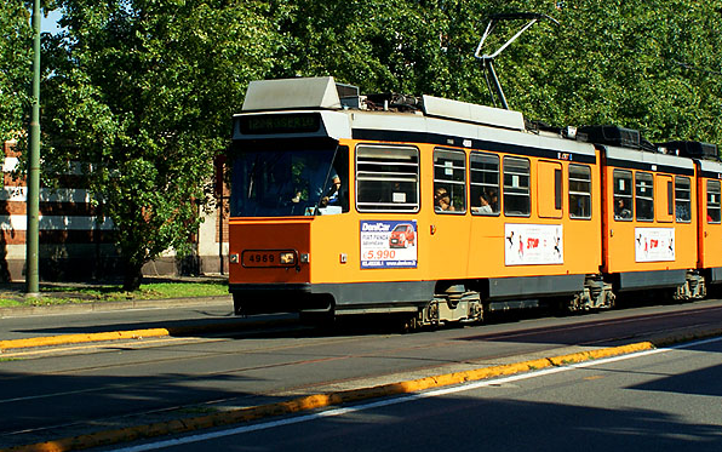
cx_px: 333
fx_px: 1808
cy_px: 160
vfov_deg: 14.2
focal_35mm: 92
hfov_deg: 22.6
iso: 200
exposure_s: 1/500
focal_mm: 35
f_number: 7.1
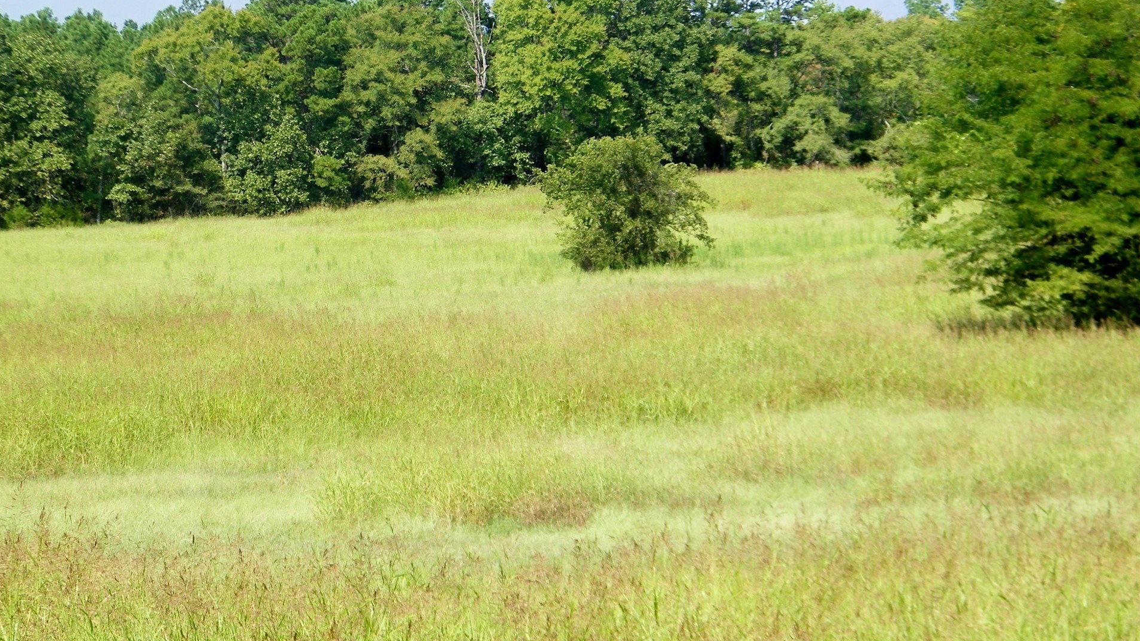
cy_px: 282
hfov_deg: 21.6
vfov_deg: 12.2
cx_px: 565
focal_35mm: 99
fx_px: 2993
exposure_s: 1/320
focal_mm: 16
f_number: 4.5
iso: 80
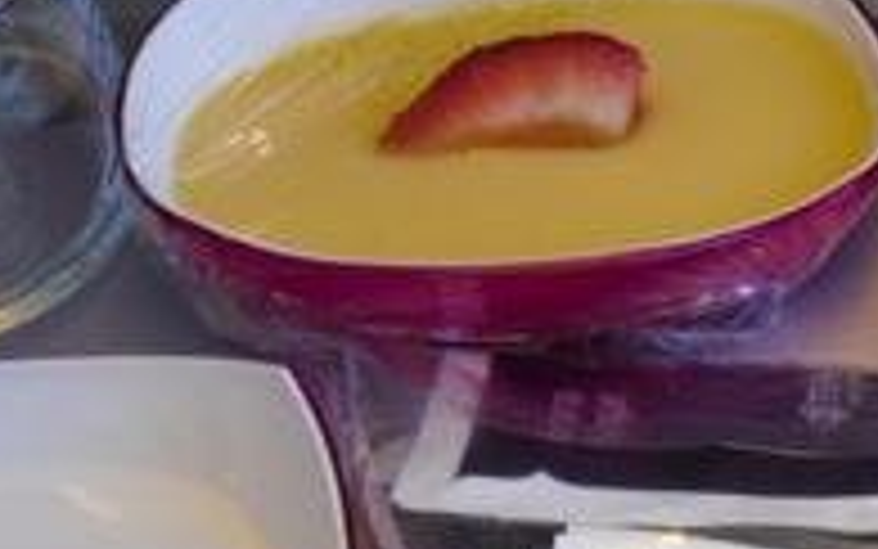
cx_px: 896
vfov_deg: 11.4
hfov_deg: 17.8
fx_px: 2729
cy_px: 549
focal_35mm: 114
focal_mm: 6.3
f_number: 3
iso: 200
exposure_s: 1/22
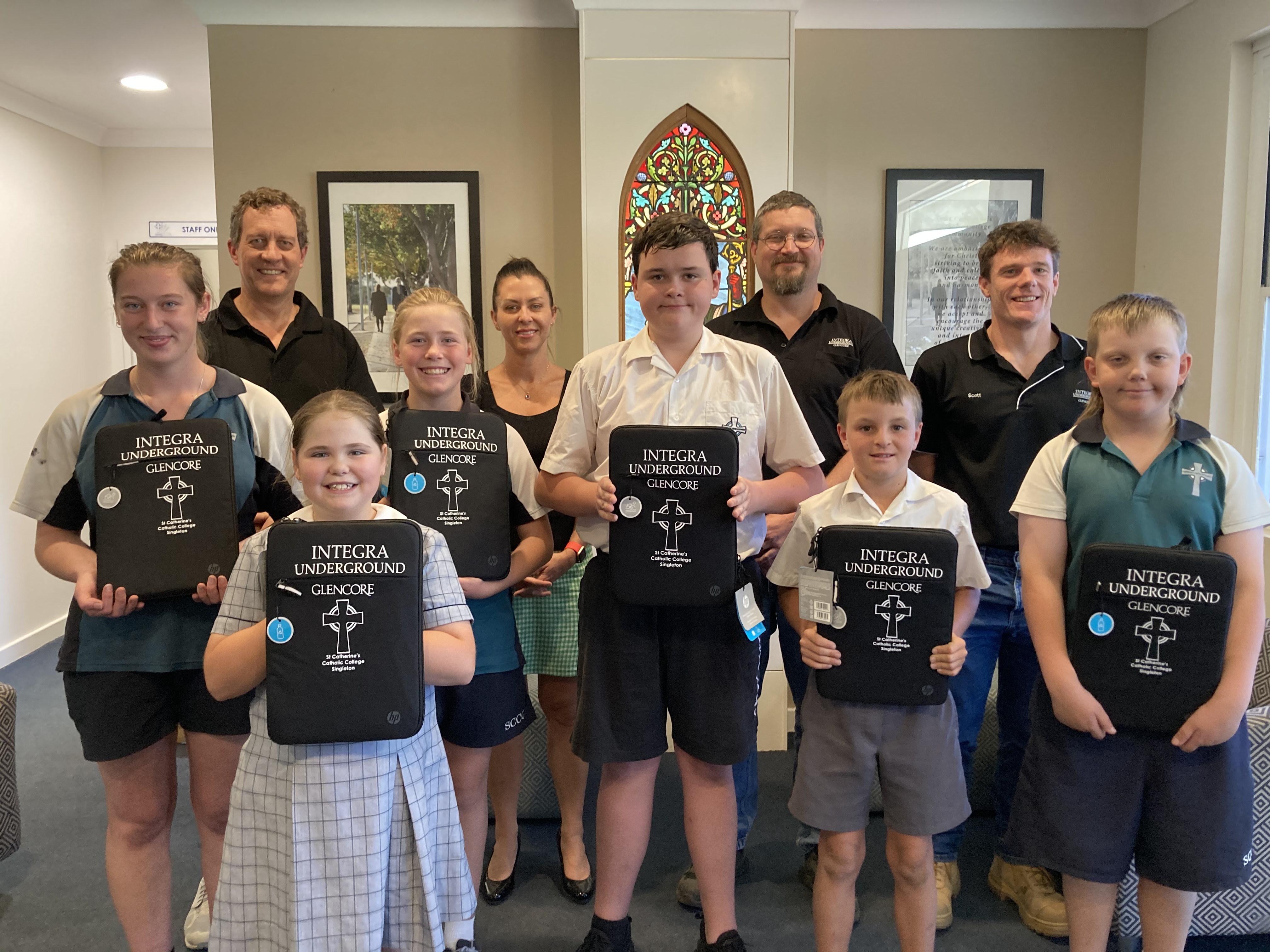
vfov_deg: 49.7
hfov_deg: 63.4
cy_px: 476
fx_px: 1027
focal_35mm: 28
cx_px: 635
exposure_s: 1/50
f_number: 1.8
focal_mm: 3.99
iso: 200
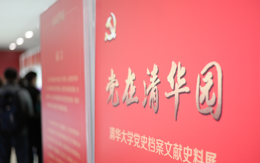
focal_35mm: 53
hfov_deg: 38.2
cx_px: 128
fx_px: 376
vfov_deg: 24.4
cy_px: 85
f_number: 1.8
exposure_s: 1/200
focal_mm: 50
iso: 640
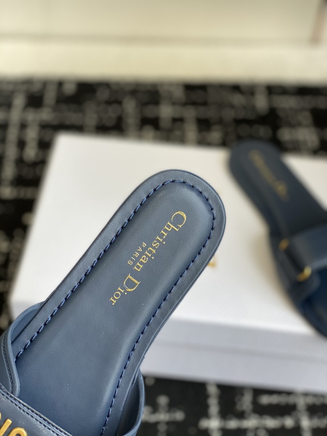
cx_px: 164
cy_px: 218
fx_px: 655
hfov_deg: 28.0
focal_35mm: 52
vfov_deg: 36.8
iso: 25
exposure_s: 1/122
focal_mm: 6
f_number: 2
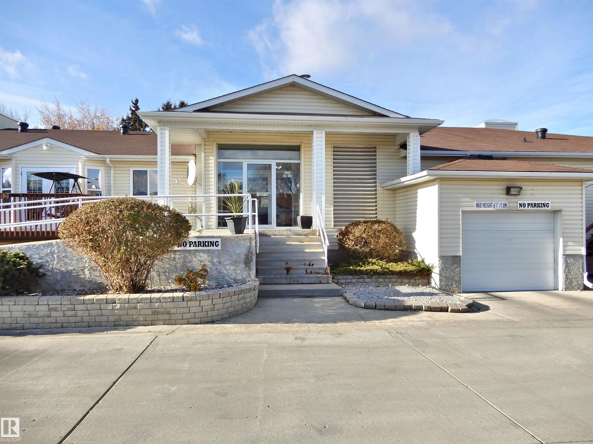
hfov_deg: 71.6
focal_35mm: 24
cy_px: 222
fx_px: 411
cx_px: 296
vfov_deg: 56.8
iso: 80
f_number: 3.4
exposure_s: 1/640
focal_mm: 4.3
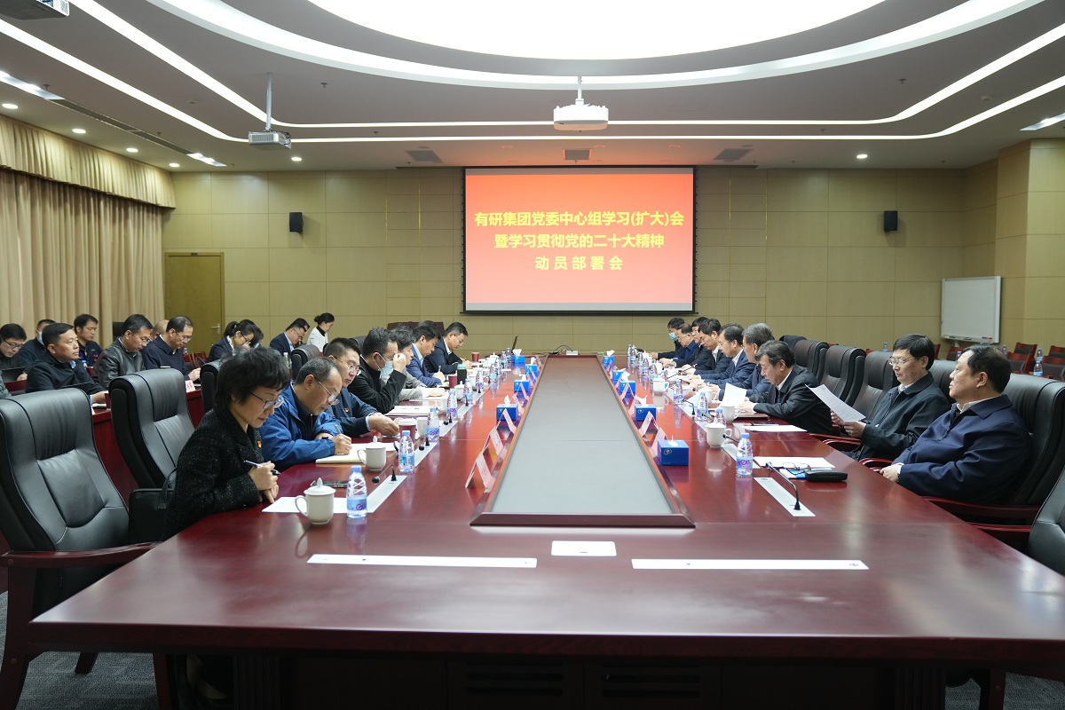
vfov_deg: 45.0
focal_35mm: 29
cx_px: 532
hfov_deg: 63.7
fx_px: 858
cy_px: 355
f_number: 3.2
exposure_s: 1/125
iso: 1250
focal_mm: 29
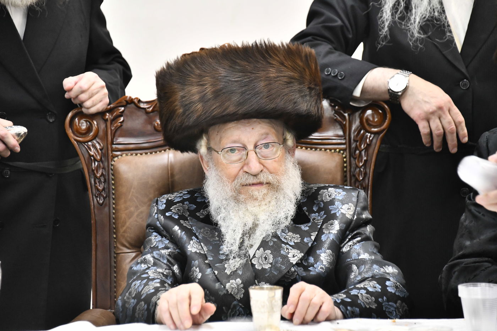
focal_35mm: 210
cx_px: 248
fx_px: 2899
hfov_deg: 9.8
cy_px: 166
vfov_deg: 6.5
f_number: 5.6
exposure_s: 1/125
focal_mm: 210
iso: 2500
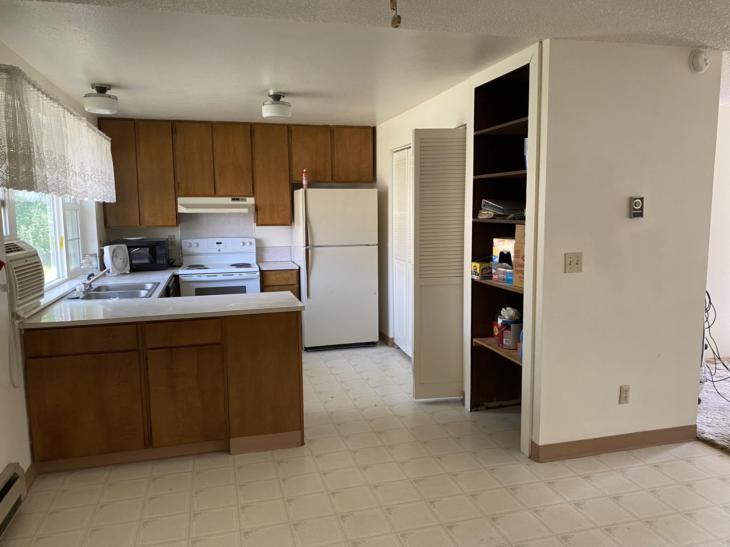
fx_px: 548
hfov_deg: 67.3
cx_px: 365
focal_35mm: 26
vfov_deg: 53.1
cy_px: 274
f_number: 1.8
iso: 125
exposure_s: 1/71
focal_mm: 4.25
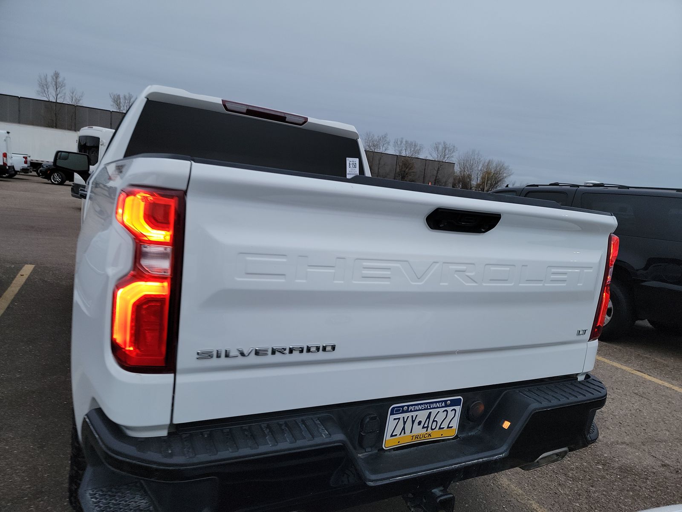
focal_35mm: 24
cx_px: 341
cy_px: 256
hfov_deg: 71.6
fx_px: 473
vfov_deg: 56.8
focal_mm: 6.7
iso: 96
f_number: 1.8
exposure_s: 1/59
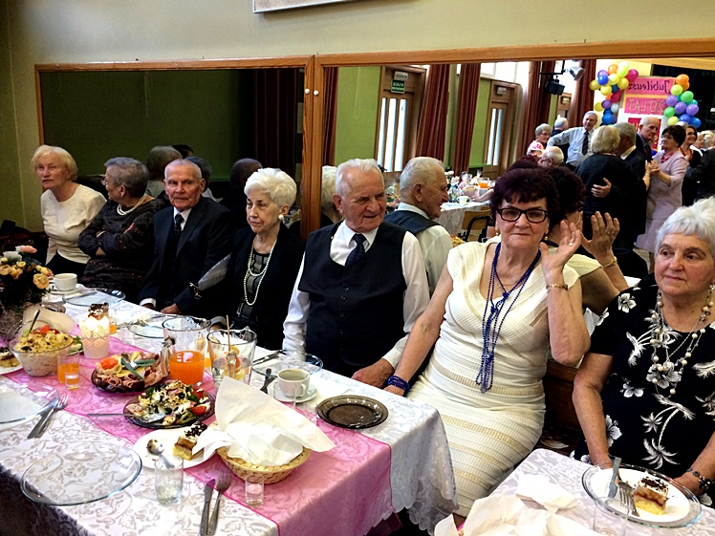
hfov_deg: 61.7
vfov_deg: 48.2
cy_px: 268
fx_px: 599
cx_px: 358
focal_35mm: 29
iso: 200
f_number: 2.2
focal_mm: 4.15
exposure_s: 1/33
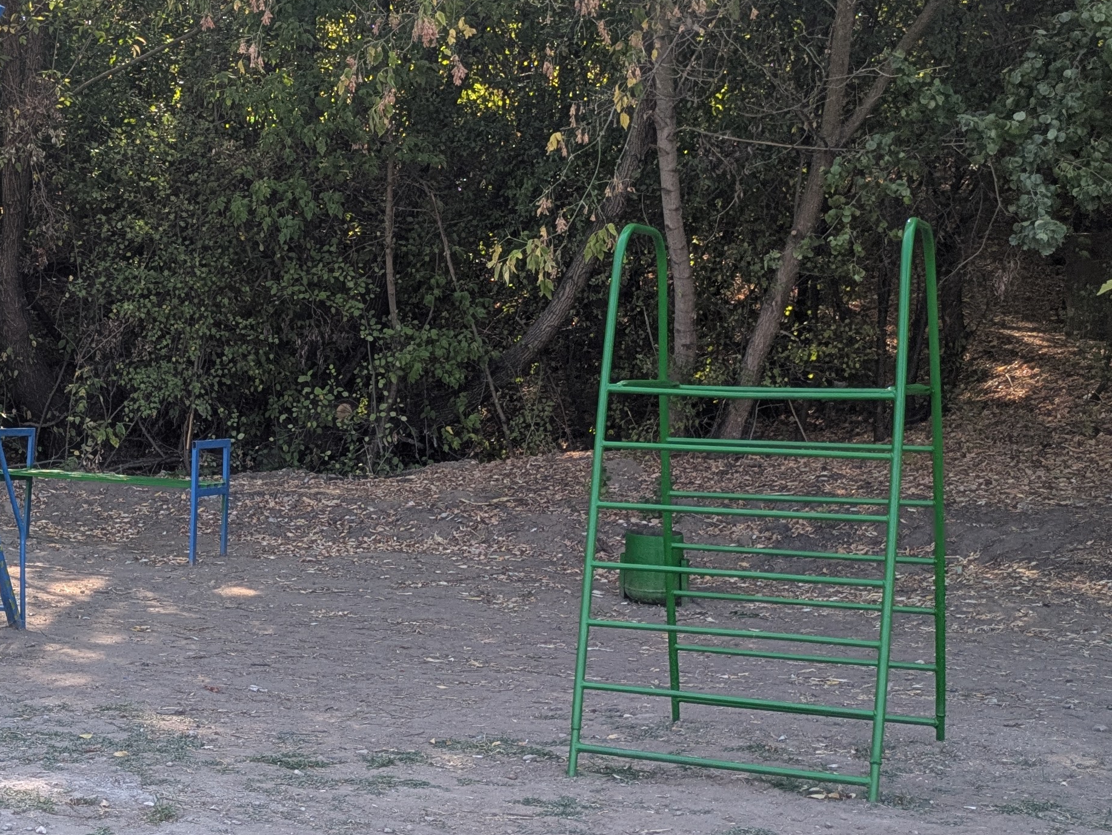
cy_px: 345
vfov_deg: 23.3
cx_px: -133
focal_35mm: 63
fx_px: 2025
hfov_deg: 27.8
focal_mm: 5.43
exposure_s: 1/235
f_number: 1.89
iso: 43
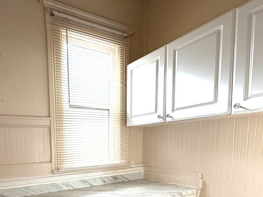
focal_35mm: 24
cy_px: 165
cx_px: 80
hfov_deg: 68.8
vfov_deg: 52.1
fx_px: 182
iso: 125
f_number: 2.2
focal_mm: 2.22
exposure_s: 1/121
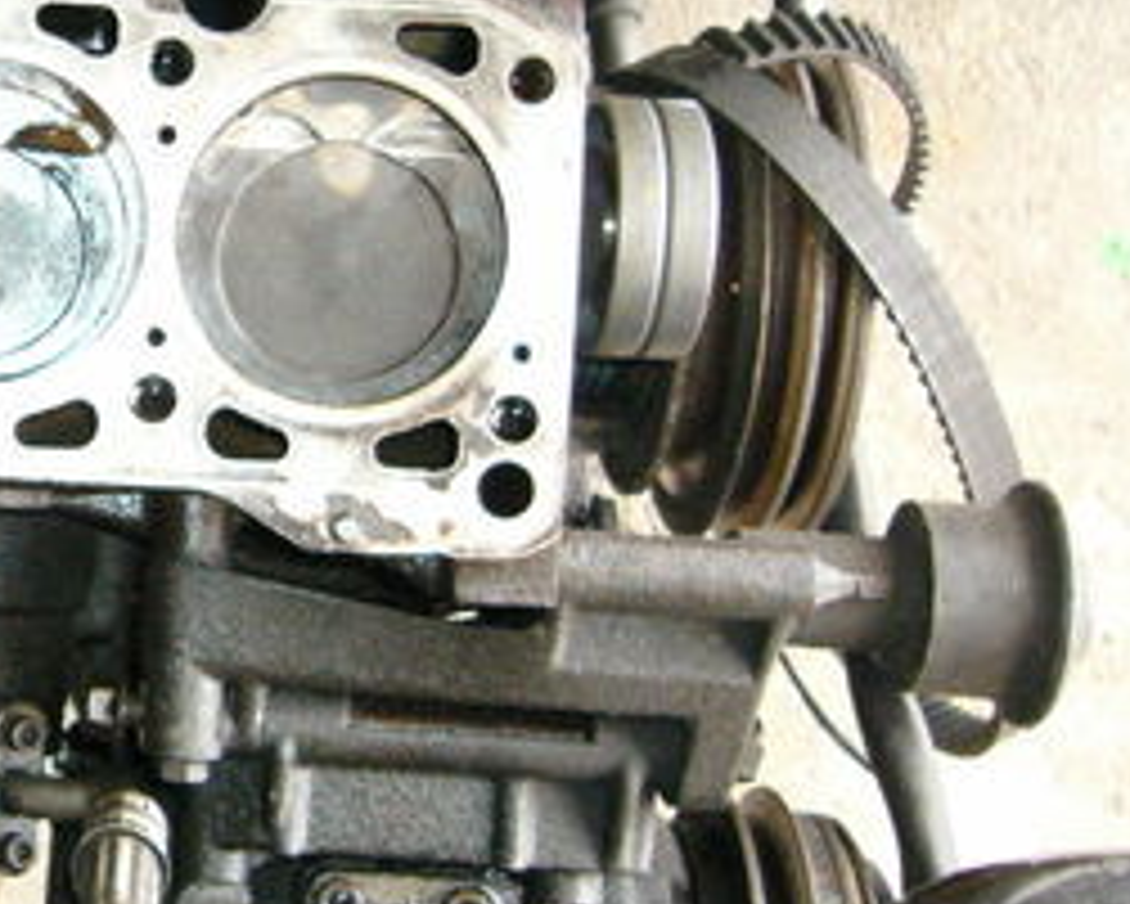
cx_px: -266
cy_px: 279
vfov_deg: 17.6
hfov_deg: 20.4
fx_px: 2911
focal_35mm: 87
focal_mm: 5.8
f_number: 2.8
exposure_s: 1/60
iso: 400
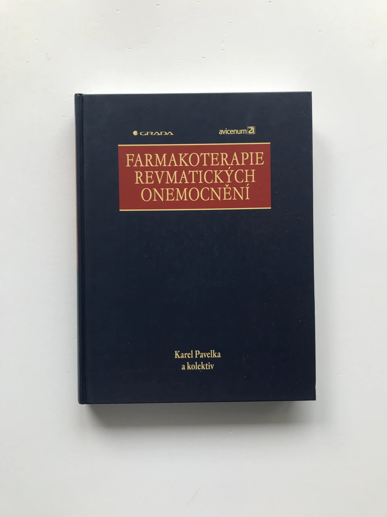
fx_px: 417
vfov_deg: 63.4
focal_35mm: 28
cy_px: 258
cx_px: 194
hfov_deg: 49.7
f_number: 1.8
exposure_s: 1/100
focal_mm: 3.99
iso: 25
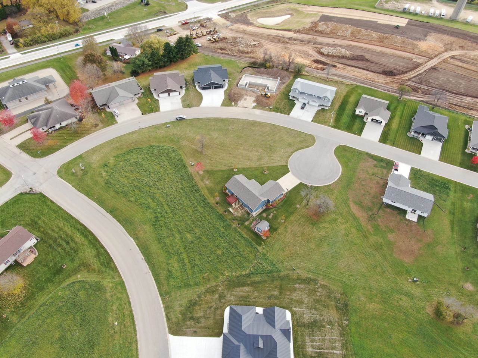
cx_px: 239
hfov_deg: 71.6
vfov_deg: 56.8
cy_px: 179
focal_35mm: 24
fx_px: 331
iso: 100
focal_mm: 4.39
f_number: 2.8
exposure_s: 1/240
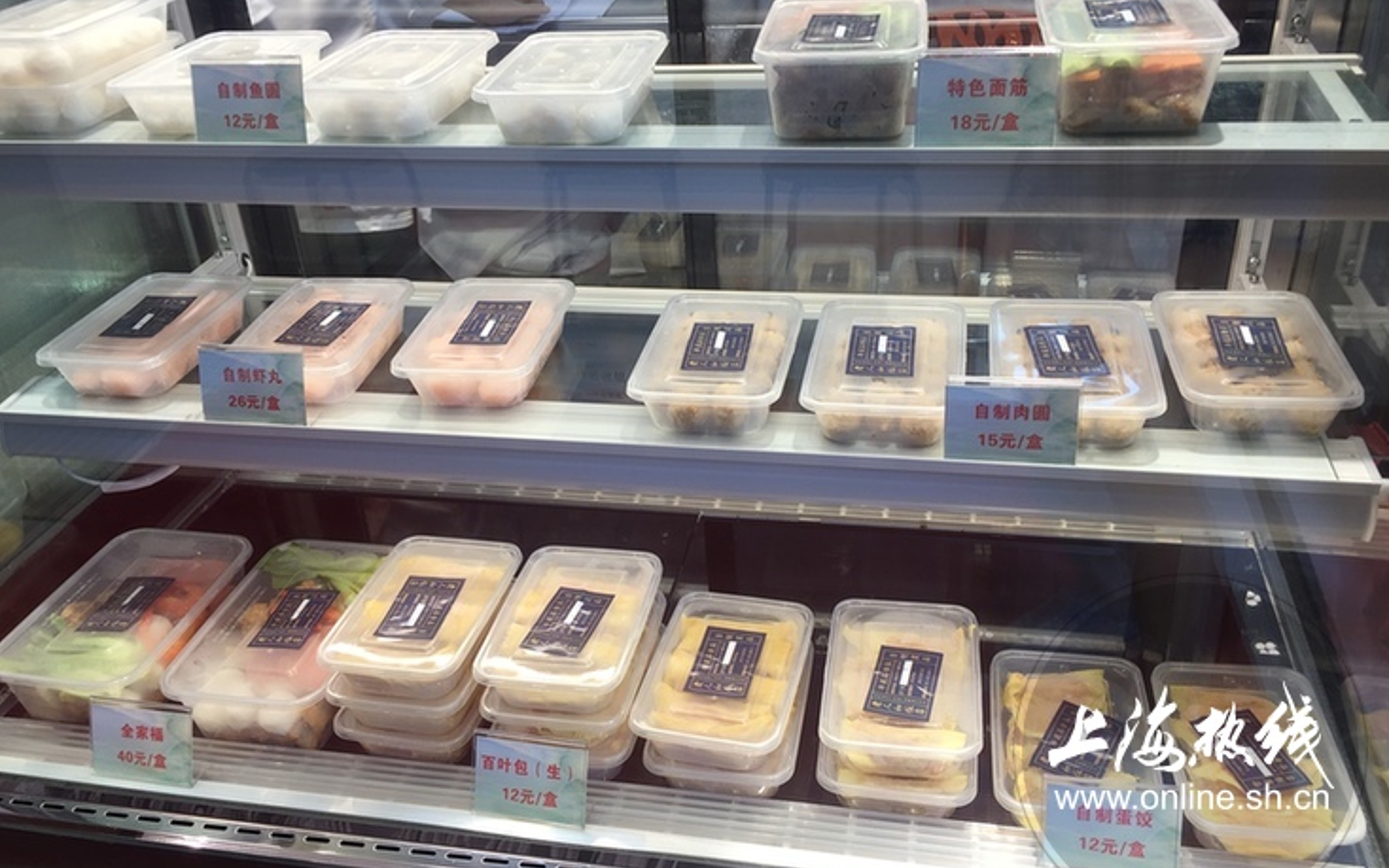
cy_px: 433
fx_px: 1174
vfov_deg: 40.6
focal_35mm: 31
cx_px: 698
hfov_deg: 61.2
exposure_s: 1/50
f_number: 2.2
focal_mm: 4.15
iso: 32
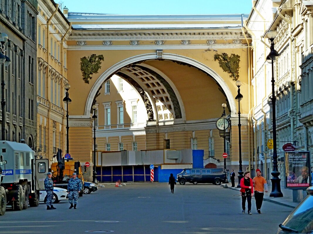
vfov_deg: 15.4
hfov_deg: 20.4
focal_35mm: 96
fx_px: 868
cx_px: 156
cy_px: 117
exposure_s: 1/200
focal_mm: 15.8
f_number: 4.3
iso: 125
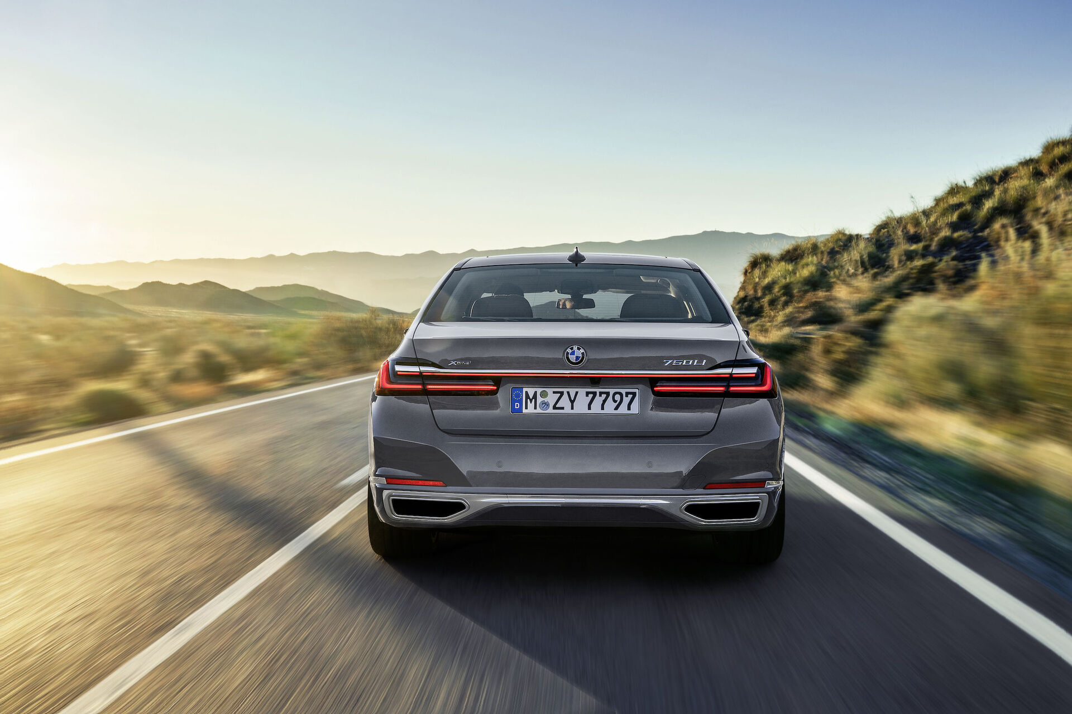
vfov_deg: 29.2
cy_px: 357
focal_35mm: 46
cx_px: 536
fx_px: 1370
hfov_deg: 42.7
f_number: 14
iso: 100
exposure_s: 1/30
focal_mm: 46
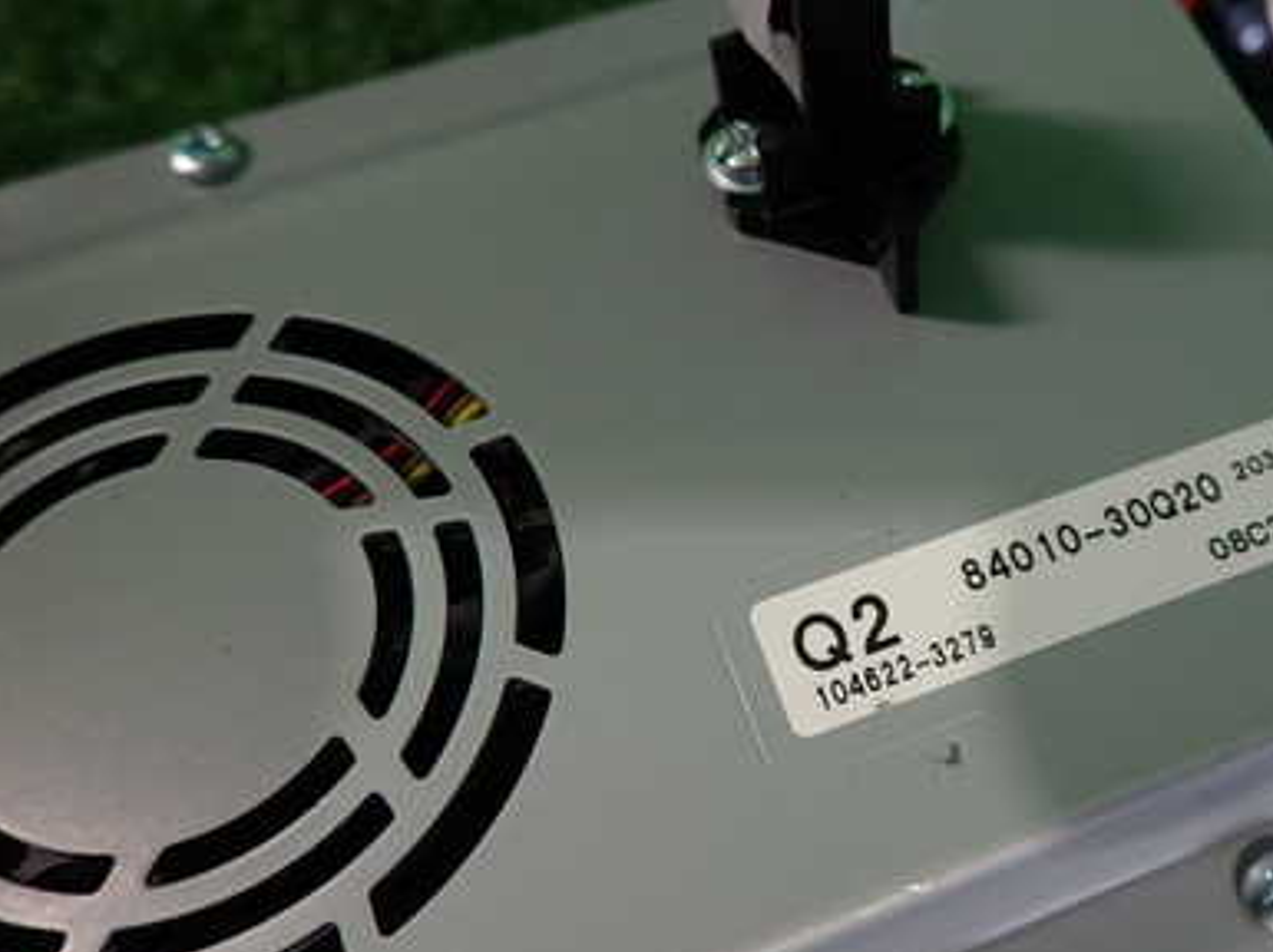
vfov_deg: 36.7
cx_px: 959
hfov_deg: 46.2
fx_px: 1433
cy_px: 529
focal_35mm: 39
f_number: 2
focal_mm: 4.5
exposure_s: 1/60
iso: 200
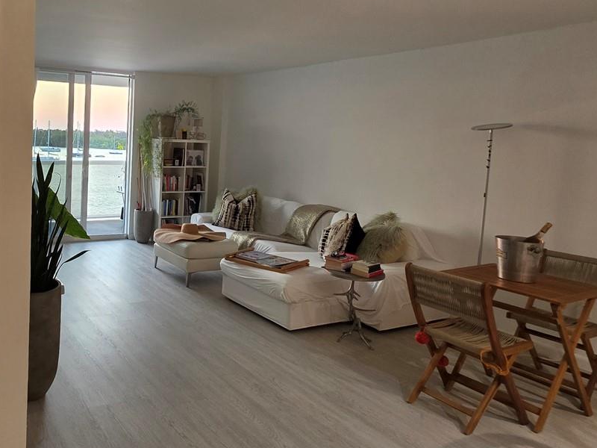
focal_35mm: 26
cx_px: 102
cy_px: 173
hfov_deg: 60.7
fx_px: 448
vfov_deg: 52.6
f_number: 1.9
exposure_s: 1/60
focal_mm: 2.2
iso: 250
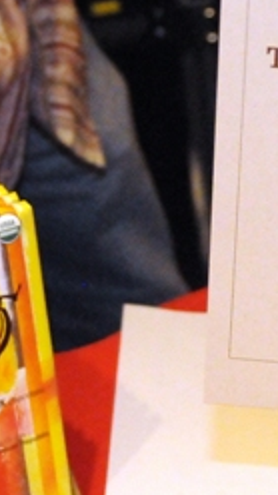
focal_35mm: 137
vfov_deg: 15.6
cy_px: 382
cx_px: 390
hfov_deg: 8.7
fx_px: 1796
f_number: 4
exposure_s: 1/30
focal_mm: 27
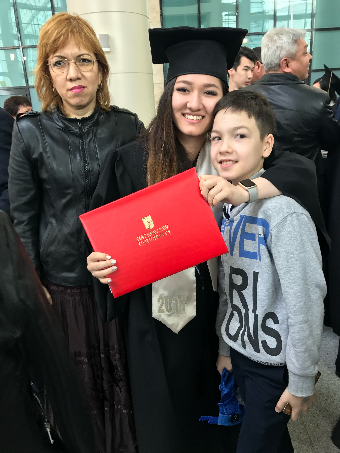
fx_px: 367
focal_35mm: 28
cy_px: 226
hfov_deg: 49.7
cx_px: 170
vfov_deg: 63.4
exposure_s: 1/100
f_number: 1.8
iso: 40
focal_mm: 3.99
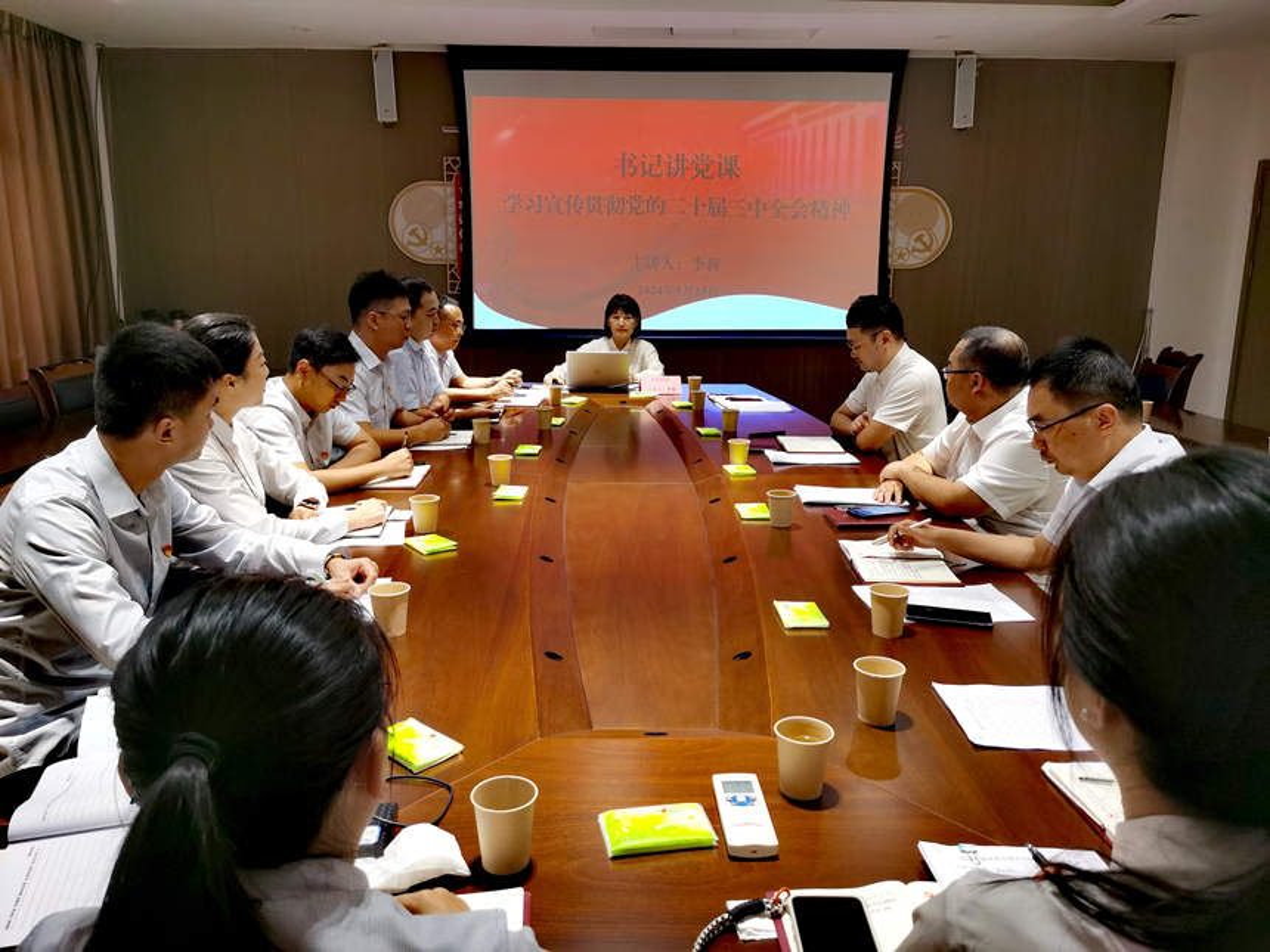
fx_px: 991
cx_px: 635
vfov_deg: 51.4
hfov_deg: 65.3
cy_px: 476
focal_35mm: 27
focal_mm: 5.56
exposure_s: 1/100
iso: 200
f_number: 1.6
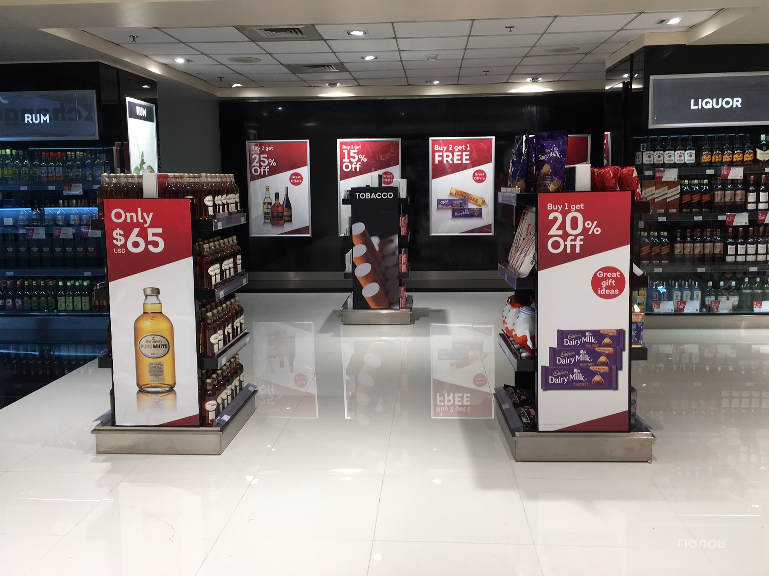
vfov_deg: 44.1
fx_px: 711
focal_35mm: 32
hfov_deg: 56.8
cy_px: 268
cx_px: 380
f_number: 2.2
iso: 25
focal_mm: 4.15
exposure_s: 1/50
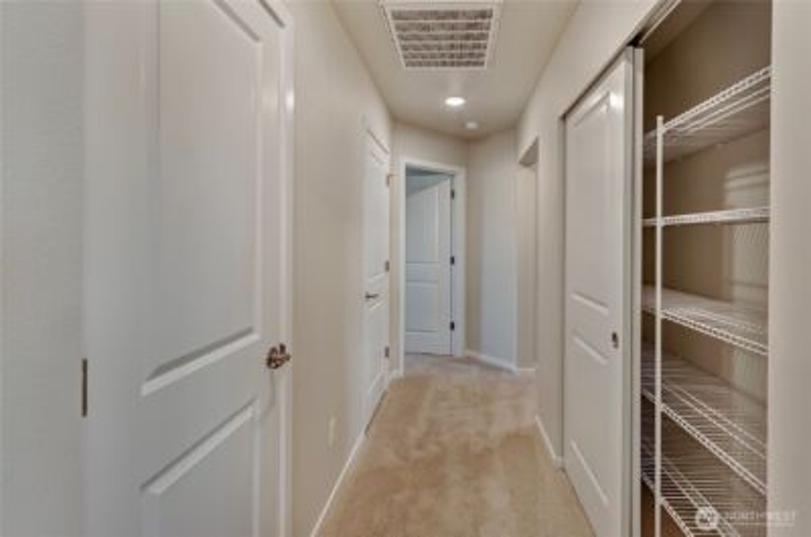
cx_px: 406
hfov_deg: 100.5
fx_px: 337
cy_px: 268
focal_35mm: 15
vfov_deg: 77.1
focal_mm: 10
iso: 160
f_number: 5.6
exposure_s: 1/20
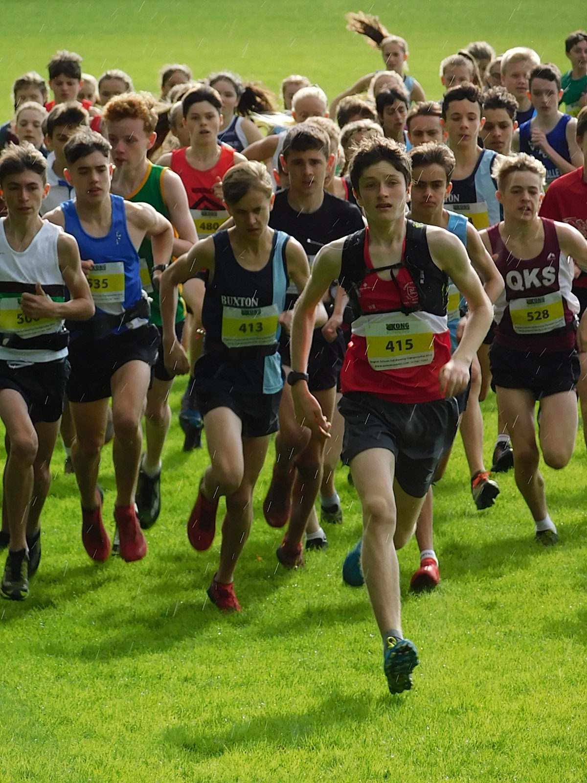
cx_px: 294
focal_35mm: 514
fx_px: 11622
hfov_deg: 2.9
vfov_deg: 3.9
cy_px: 392
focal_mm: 91.2
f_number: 6
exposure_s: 1/200
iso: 125
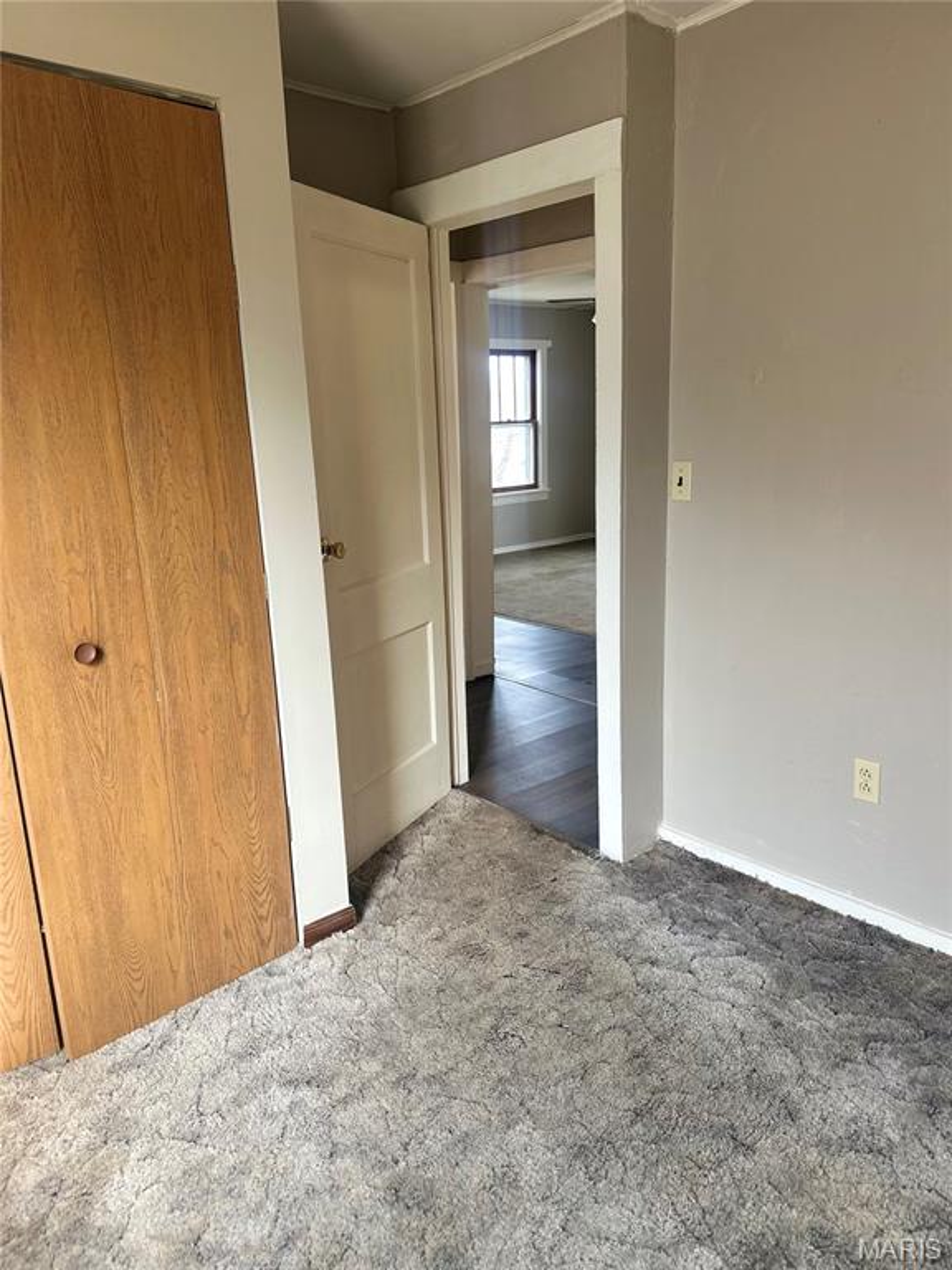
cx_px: 476
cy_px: 635
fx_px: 880
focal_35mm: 24
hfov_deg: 56.8
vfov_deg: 71.6
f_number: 1.78
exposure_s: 1/121
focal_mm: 6.86
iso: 100
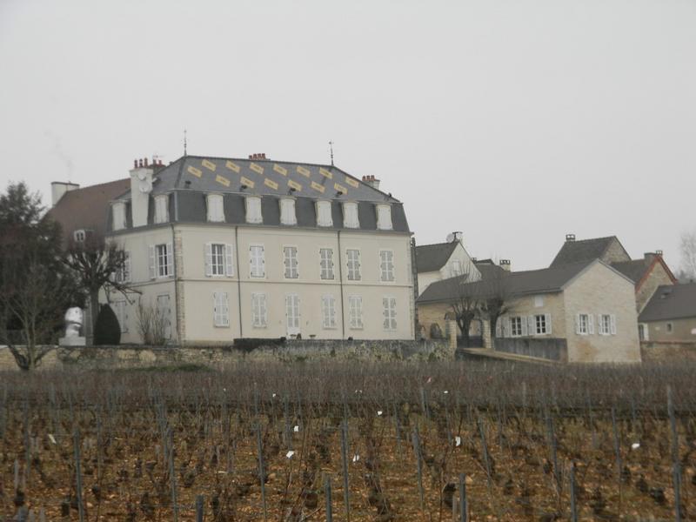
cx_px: 348
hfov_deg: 18.7
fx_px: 2111
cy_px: 261
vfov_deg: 14.1
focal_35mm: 105
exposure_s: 1/67.3
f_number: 4.7
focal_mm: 19
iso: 80
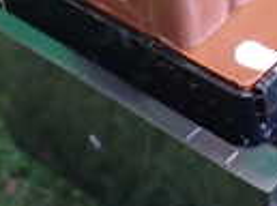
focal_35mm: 140
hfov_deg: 14.1
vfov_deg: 10.5
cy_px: 34
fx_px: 1117
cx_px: 213
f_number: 2.3
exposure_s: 1/30
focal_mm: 5.4
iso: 800
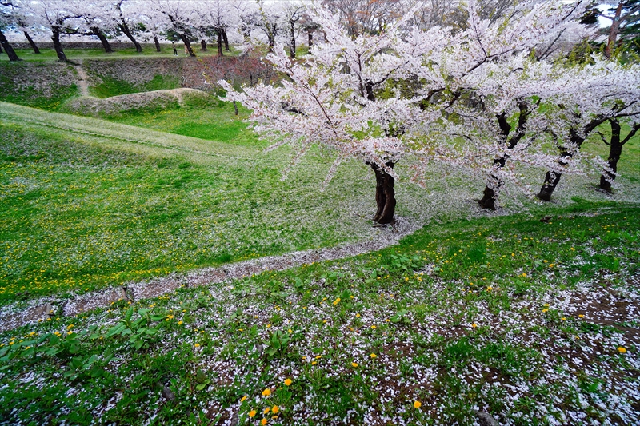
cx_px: 320
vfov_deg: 77.3
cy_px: 213
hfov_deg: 100.4
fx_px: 267
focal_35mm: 15
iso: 100
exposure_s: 1/60
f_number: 6.3
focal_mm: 10
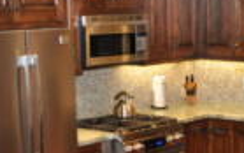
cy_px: 167
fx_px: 732
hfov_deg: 18.4
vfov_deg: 11.7
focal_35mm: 110
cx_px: 253
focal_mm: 20
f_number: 4
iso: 800
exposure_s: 1/60
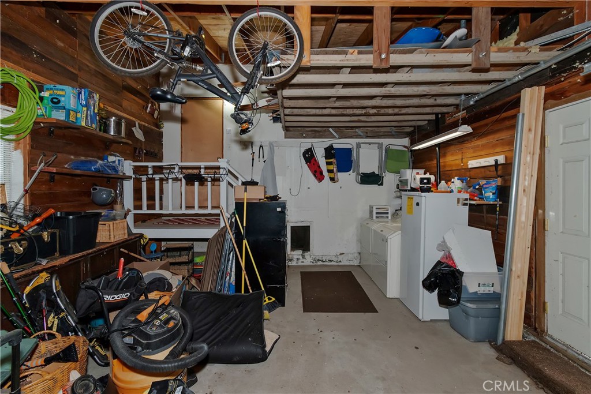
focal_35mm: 15
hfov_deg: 100.4
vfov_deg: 77.3
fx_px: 246
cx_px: 296
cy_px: 197
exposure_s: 1/30
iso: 400
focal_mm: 10
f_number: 8
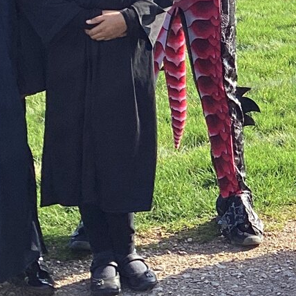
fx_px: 1267
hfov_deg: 12.4
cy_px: 58
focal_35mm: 131
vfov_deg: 13.3
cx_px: 488
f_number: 2.4
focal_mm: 3.3
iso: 25
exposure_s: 1/420
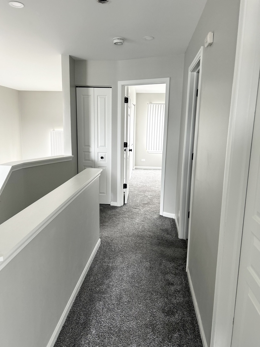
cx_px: 130
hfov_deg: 53.1
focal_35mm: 26
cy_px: 174
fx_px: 260
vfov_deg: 67.3
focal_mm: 5.7
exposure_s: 1/88
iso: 125
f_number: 1.5
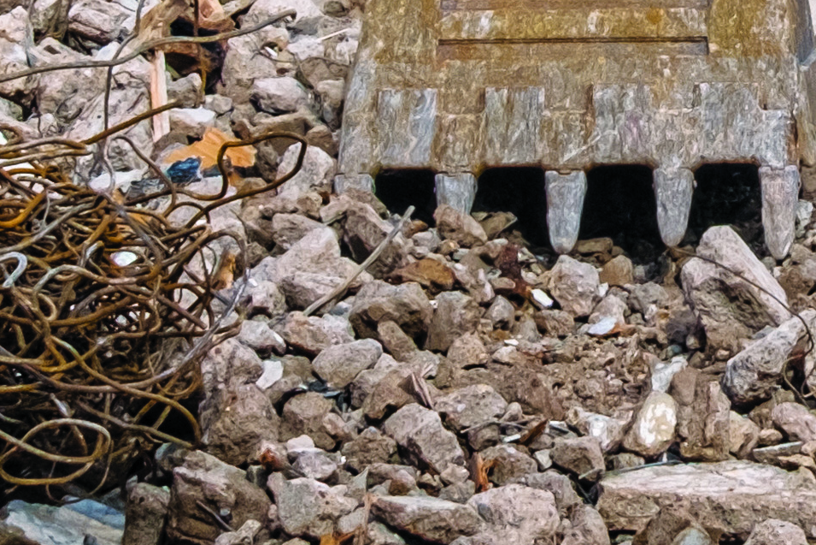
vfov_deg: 6.9
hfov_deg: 10.3
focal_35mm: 196
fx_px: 4443
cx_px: 953
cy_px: -216
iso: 160
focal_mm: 20.1
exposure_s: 1/125
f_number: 13
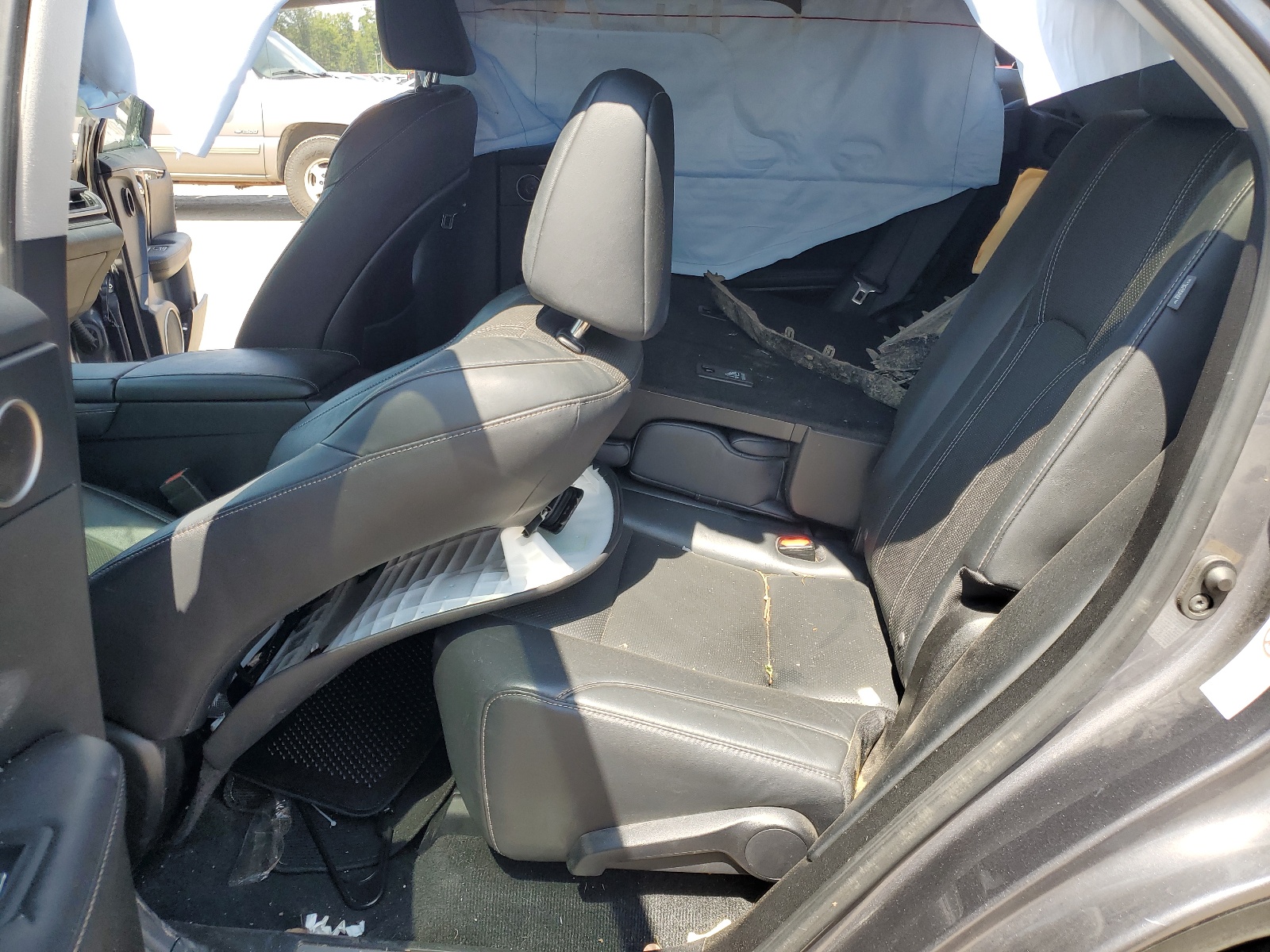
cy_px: 476
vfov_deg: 53.1
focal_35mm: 26
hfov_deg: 67.3
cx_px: 635
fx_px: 954
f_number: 1.5
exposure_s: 1/625
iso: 50
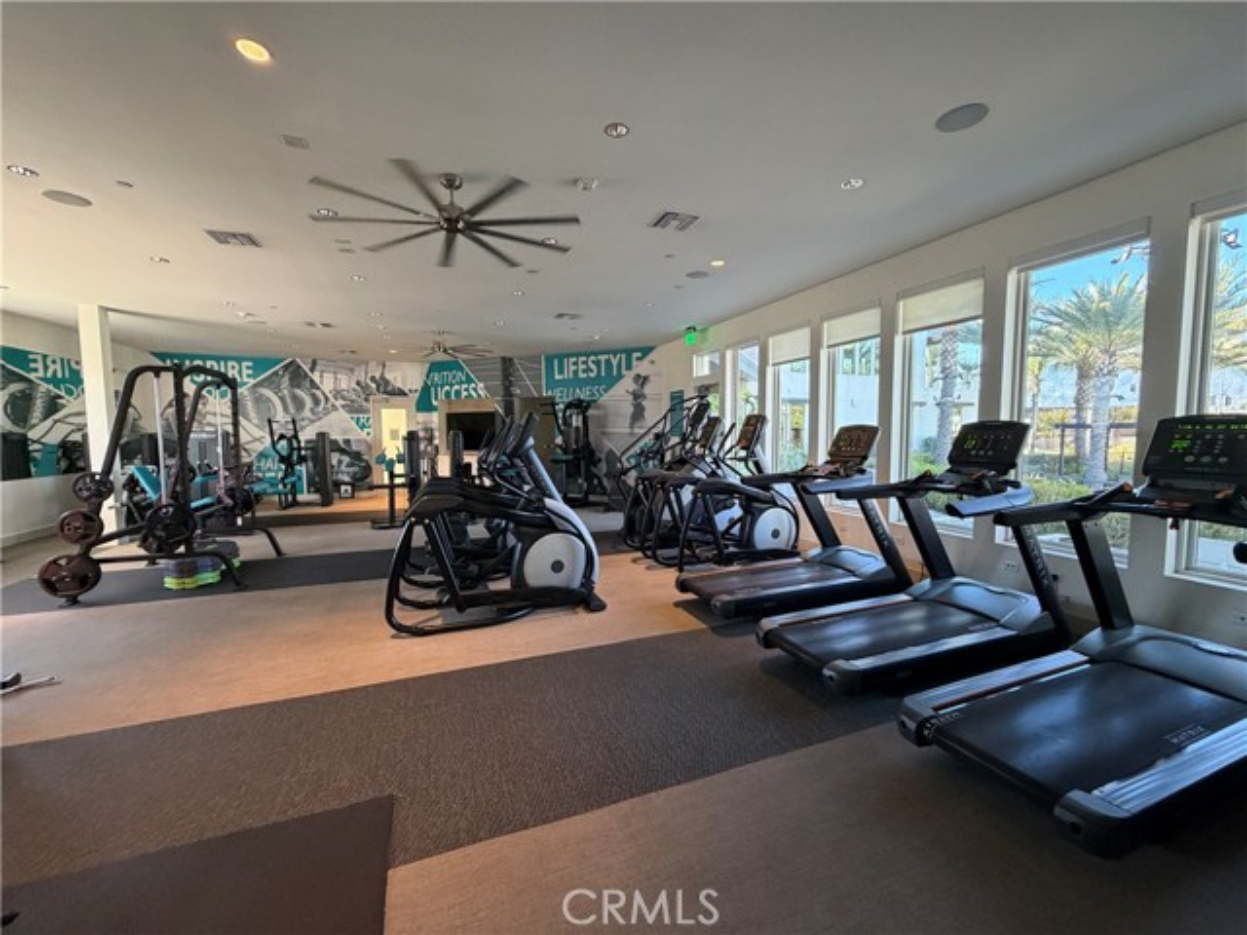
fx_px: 504
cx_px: 624
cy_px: 468
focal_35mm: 14
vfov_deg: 85.7
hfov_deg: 102.1
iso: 320
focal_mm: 2.22
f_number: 2.2
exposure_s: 1/95
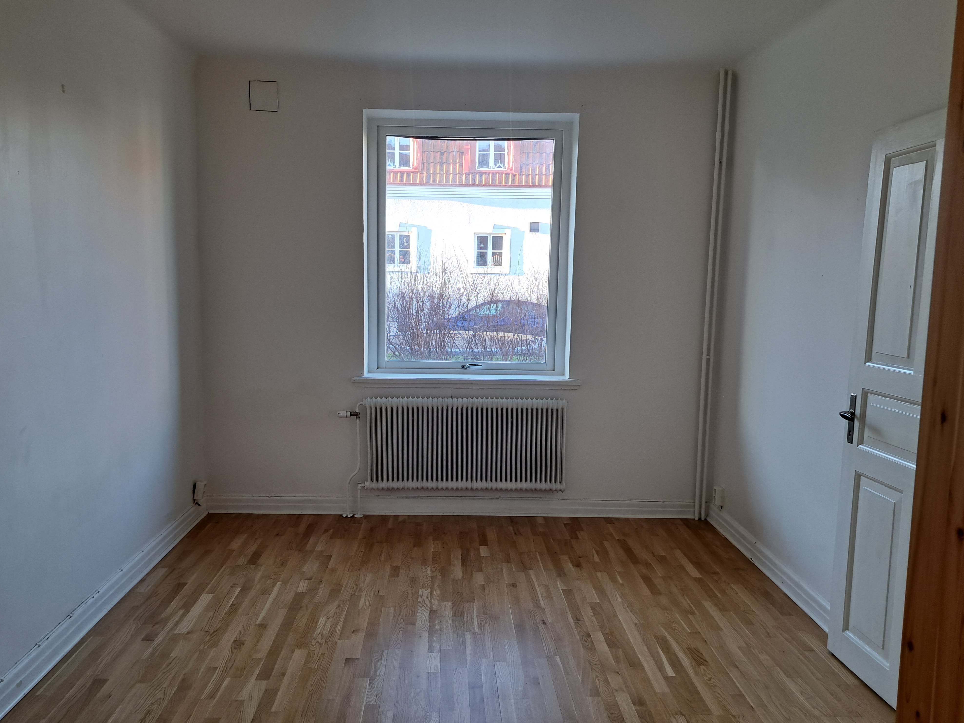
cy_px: 379
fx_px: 780
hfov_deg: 63.3
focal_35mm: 28
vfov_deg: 49.7
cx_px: 442
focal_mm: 5.23
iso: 100
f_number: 1.8
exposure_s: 1/50
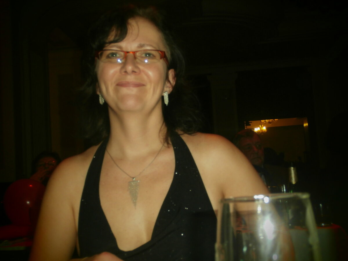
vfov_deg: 30.9
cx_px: 174
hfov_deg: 40.4
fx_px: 472
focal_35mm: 47
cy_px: 130
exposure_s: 1/40
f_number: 4.2
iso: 200
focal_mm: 8.29
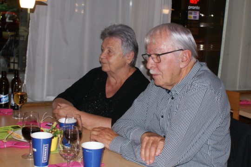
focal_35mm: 42
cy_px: 84
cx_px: 126
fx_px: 293
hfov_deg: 46.4
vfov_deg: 31.9
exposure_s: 1/60
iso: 400
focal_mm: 28
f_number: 5.6
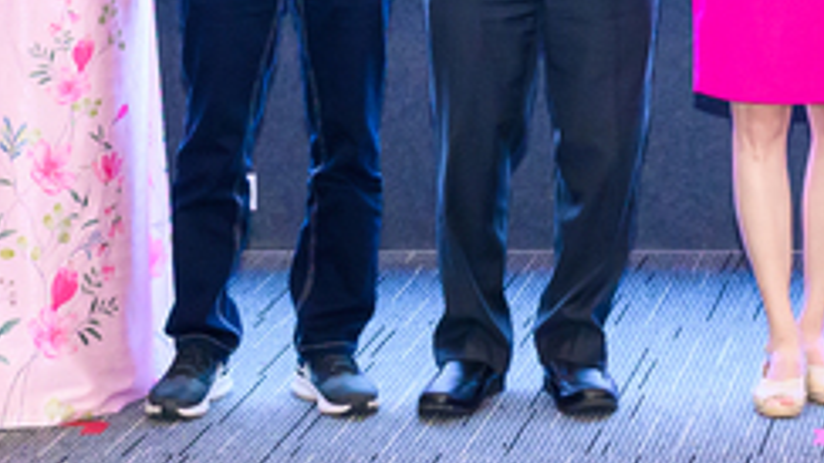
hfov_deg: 11.4
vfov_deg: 6.3
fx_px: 4018
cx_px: 1116
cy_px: -578
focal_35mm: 184
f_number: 4.5
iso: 2500
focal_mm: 38
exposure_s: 1/160
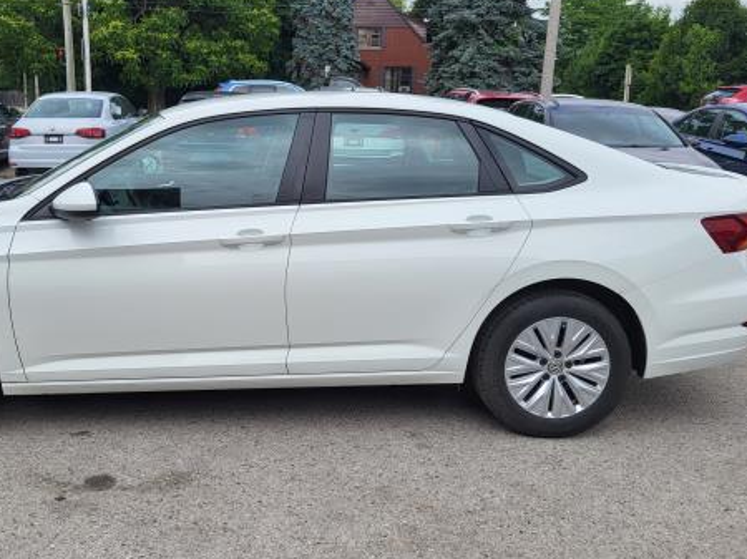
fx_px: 798
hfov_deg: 49.4
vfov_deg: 38.6
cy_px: 245
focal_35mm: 37
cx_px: 254
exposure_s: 1/2186
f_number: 1.8
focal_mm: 5.4
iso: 40
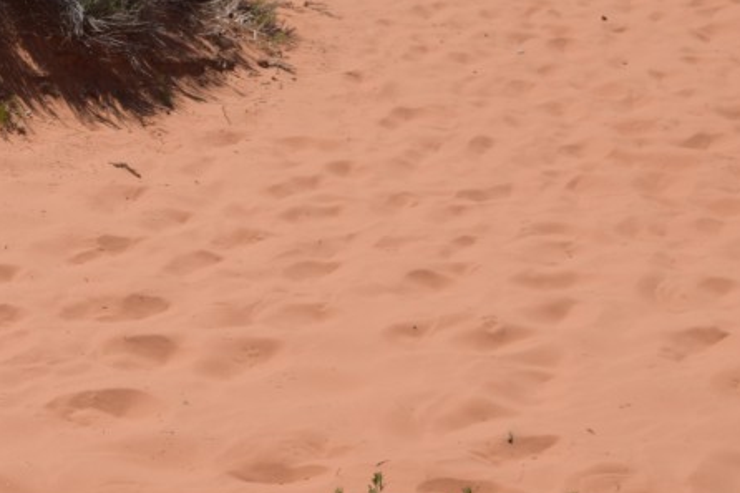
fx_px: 2332
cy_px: 146
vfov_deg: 12.0
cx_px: 25
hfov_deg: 17.7
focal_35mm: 114
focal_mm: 25
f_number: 4
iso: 200
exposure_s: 1/4000
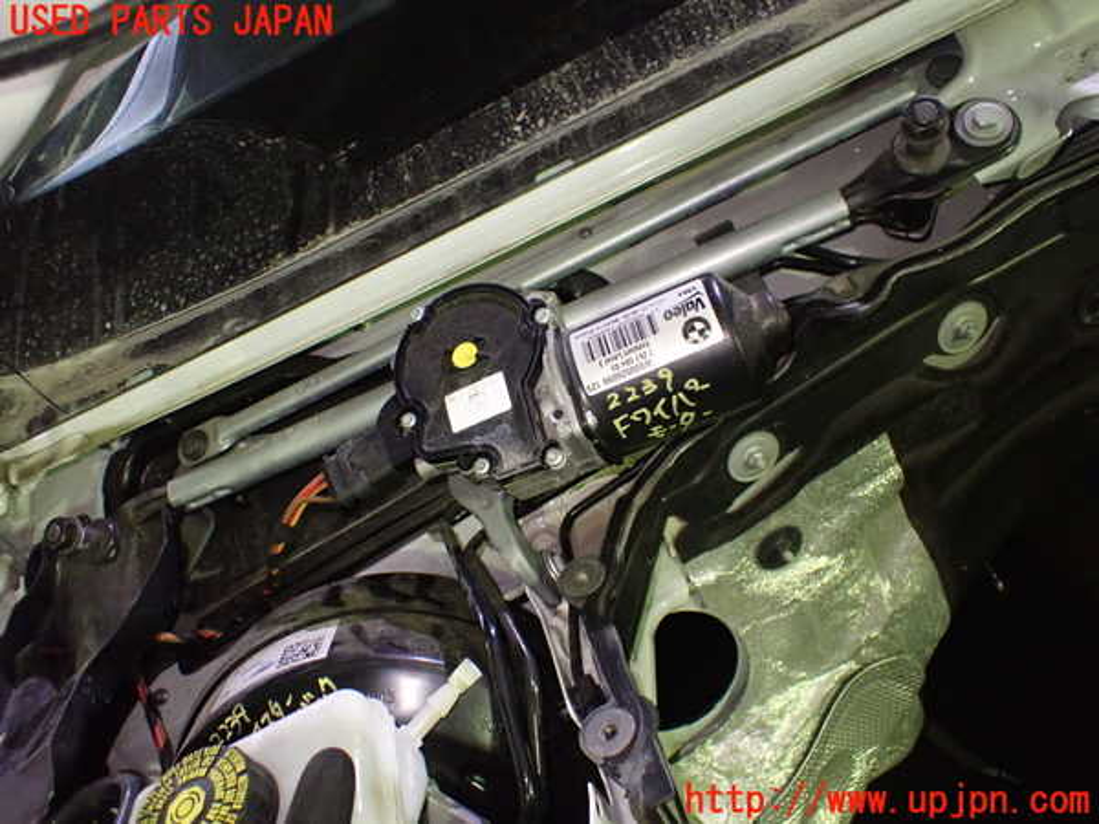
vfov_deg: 46.8
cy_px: 412
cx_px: 550
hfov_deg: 60.0
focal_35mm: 30
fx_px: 952
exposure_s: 1/30
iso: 800
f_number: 2.3
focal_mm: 5.4
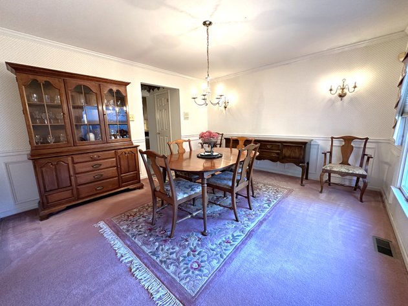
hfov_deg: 102.1
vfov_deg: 85.7
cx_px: 204
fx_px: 165
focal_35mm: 14
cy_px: 153
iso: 250
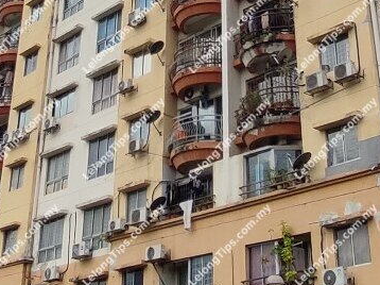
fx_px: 625
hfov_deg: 33.3
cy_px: -45
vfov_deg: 23.7
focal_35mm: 57
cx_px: 109
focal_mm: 1.65
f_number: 2.2
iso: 50
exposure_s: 1/669
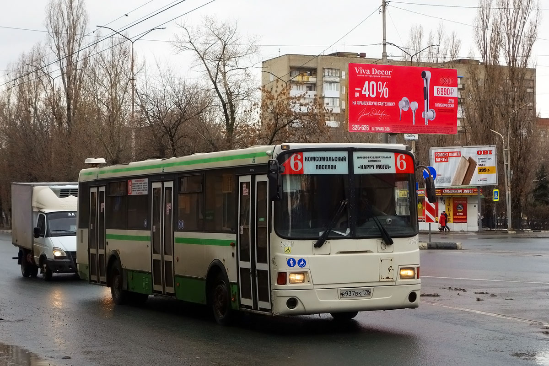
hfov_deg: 29.7
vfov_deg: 20.0
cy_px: 183
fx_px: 1037
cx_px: 274
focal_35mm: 68
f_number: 4
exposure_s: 1/500
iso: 160
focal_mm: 25.32
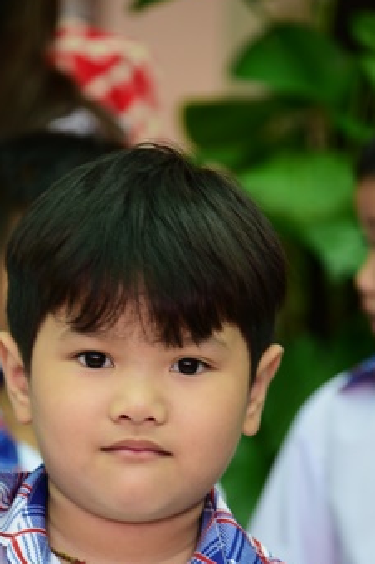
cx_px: 119
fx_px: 3147
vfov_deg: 10.2
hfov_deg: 6.8
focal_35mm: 201
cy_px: 464
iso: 160
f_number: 4
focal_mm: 105
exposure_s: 1/100
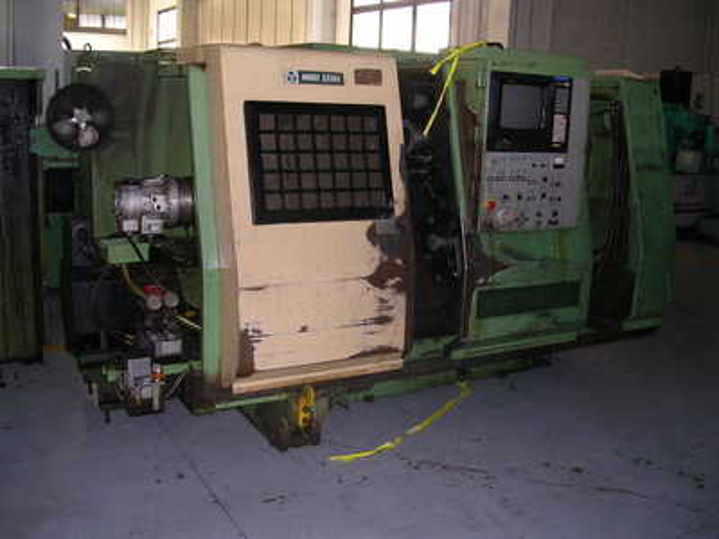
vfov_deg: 37.7
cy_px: 270
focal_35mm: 38
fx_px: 789
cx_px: 360
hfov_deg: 49.0
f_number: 2.8
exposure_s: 1/60.1
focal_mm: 5.8
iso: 159
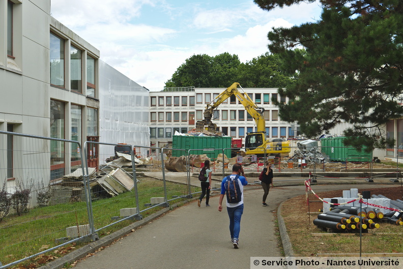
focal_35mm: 42
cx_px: 202
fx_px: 470
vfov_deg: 31.9
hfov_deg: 46.4
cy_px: 134
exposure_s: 1/250
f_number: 5
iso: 200
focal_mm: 27.7
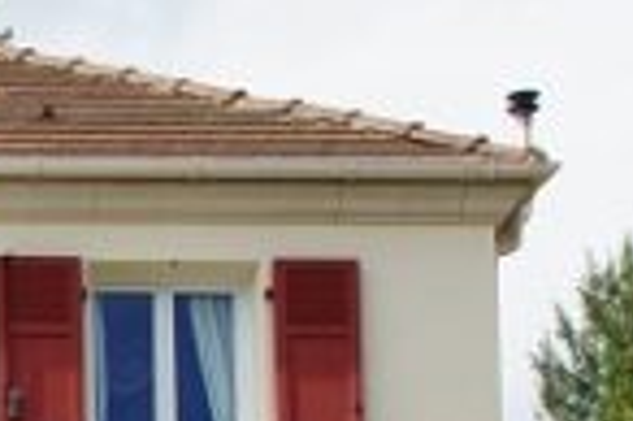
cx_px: -488
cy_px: 894
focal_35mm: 145
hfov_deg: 12.9
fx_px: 2542
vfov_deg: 8.8
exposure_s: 1/125
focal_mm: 13
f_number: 9
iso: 100
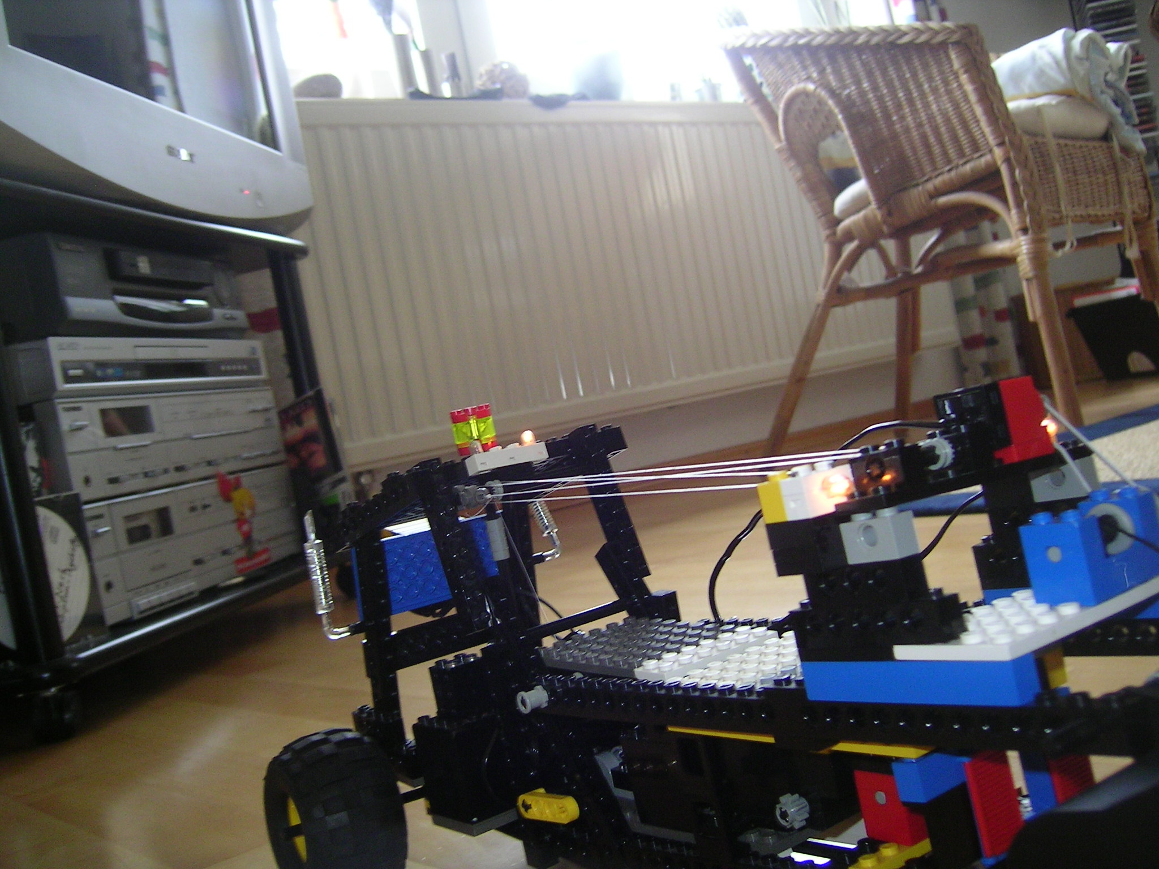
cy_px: 434
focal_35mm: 36
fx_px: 1205
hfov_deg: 51.4
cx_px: 580
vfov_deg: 39.7
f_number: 2.8
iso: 100
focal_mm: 5.6
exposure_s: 1/30
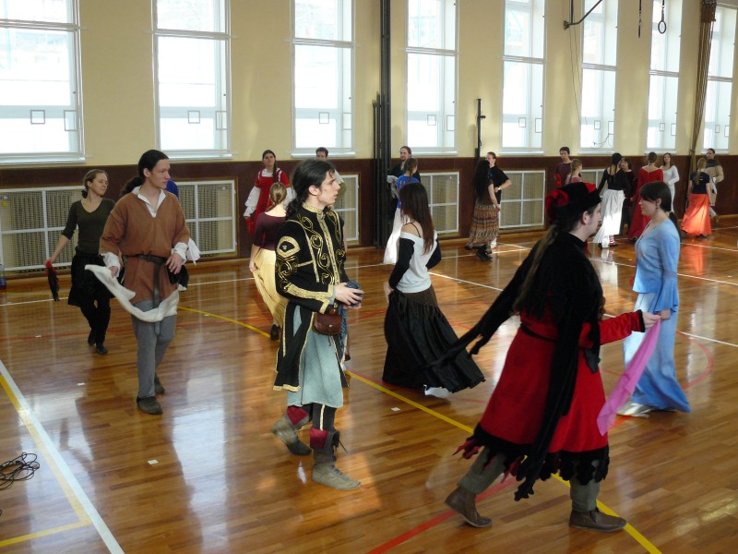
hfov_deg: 51.4
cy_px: 277
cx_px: 369
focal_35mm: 36
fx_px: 768
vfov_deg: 39.7
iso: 200
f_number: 2.8
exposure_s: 1/125
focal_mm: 6
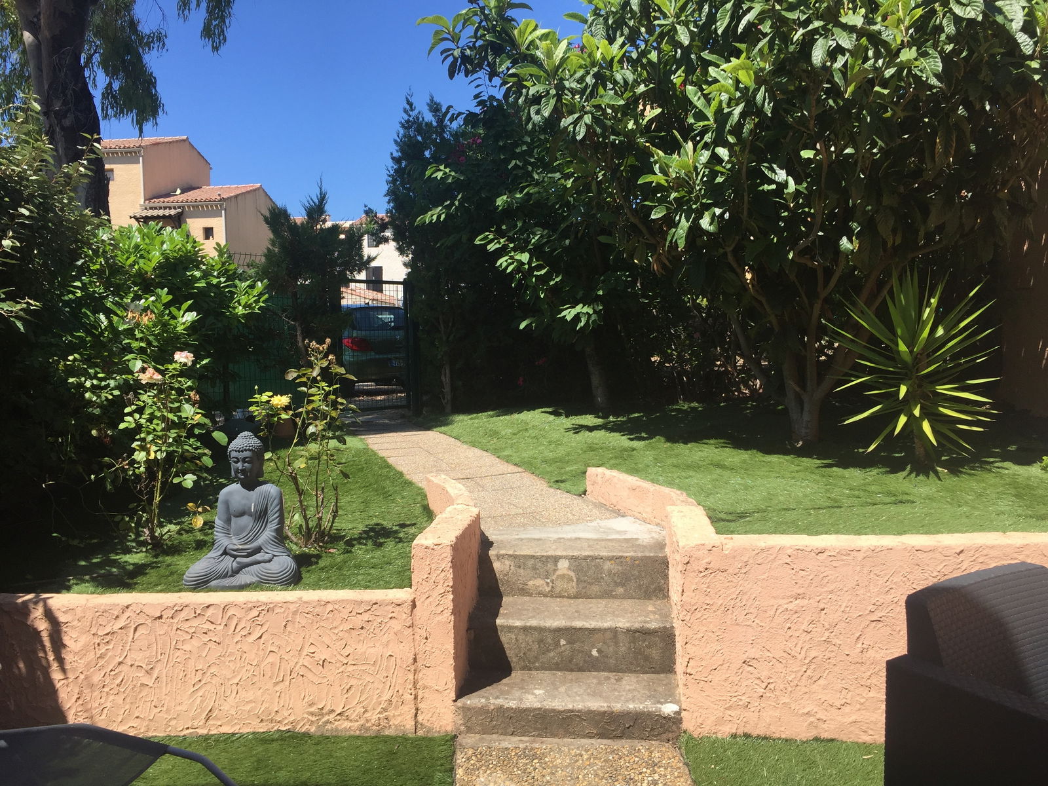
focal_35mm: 29
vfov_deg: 48.2
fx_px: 878
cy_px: 393
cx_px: 524
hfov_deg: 61.7
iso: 32
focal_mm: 4.15
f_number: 2.2
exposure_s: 1/1464
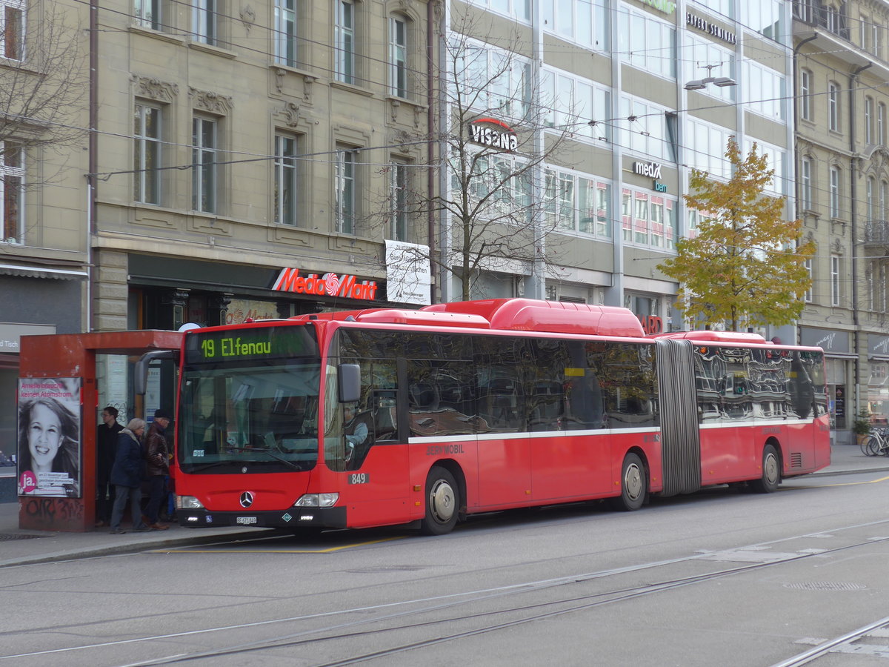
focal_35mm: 70
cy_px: 334
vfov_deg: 21.0
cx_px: 444
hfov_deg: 27.8
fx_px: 1798
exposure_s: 1/125
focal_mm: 14.2
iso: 80
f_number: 4.1
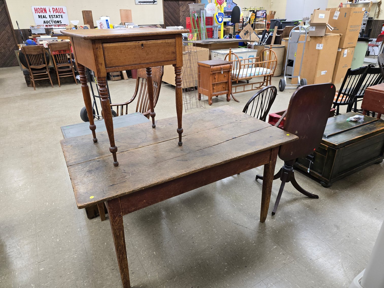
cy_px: 144
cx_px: 192
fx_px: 255
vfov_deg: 58.9
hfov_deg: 73.9
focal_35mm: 23
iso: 320
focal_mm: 6.3
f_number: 1.7
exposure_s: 1/64
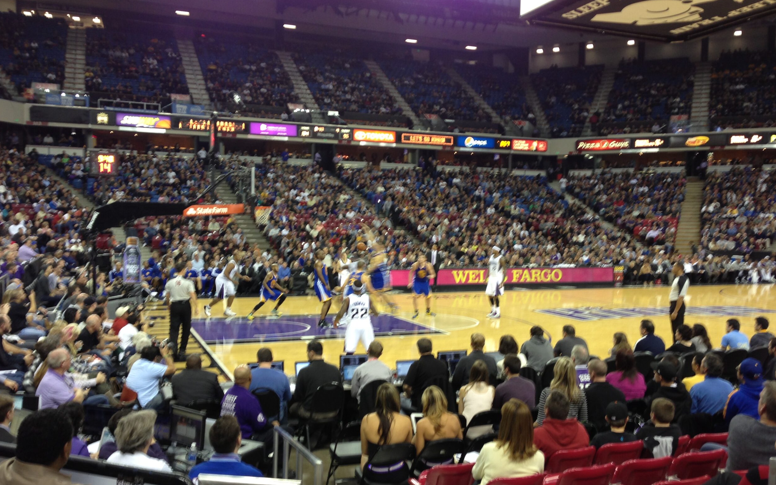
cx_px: 398
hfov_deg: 54.0
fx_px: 761
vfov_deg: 35.3
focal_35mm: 36
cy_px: 262
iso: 50
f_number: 2.4
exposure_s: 1/20
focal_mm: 4.13
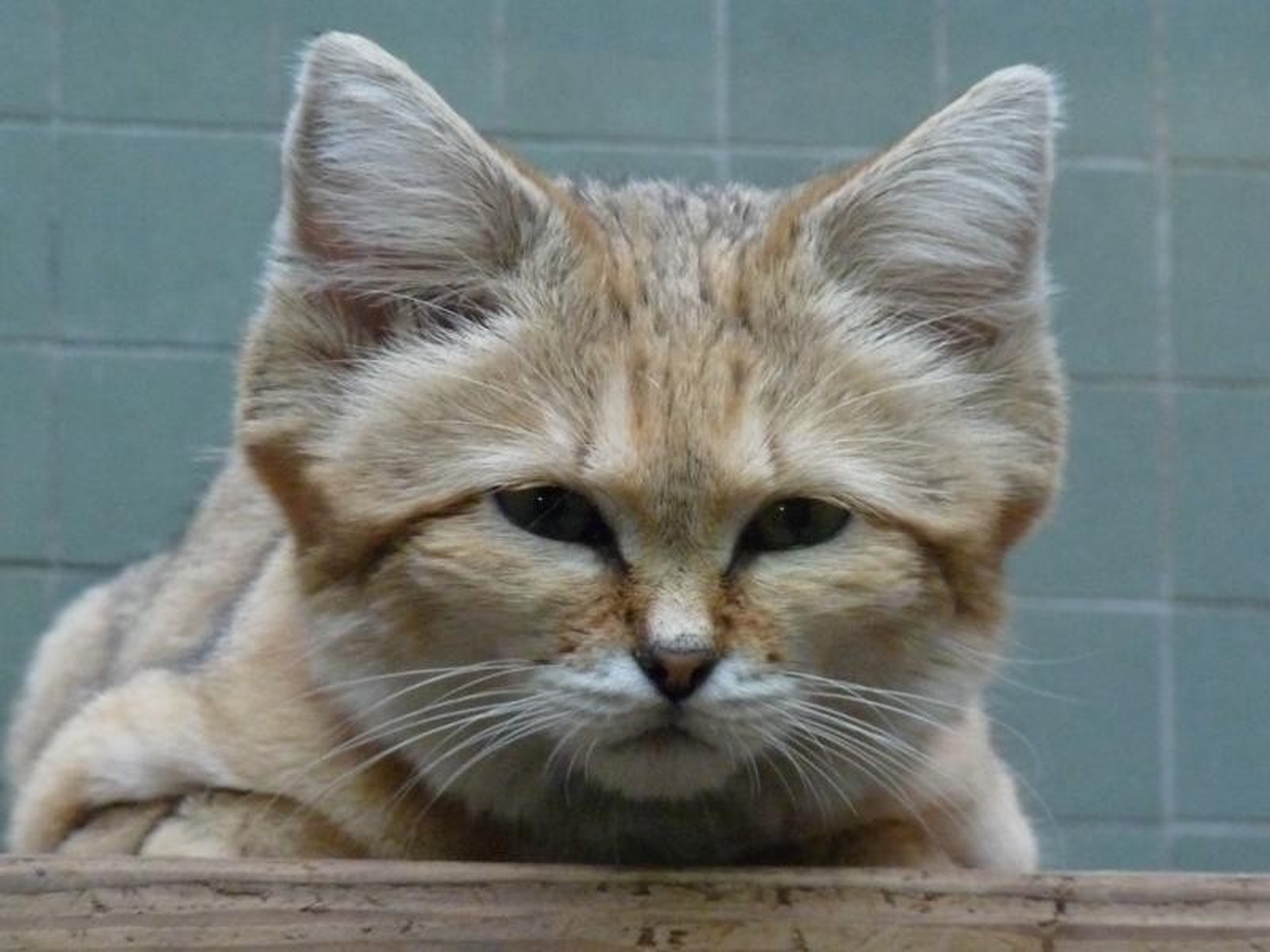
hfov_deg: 5.0
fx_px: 14602
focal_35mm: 398
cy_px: 476
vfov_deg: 3.7
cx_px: 635
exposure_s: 1/40
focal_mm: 50.1
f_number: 3.7
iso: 800
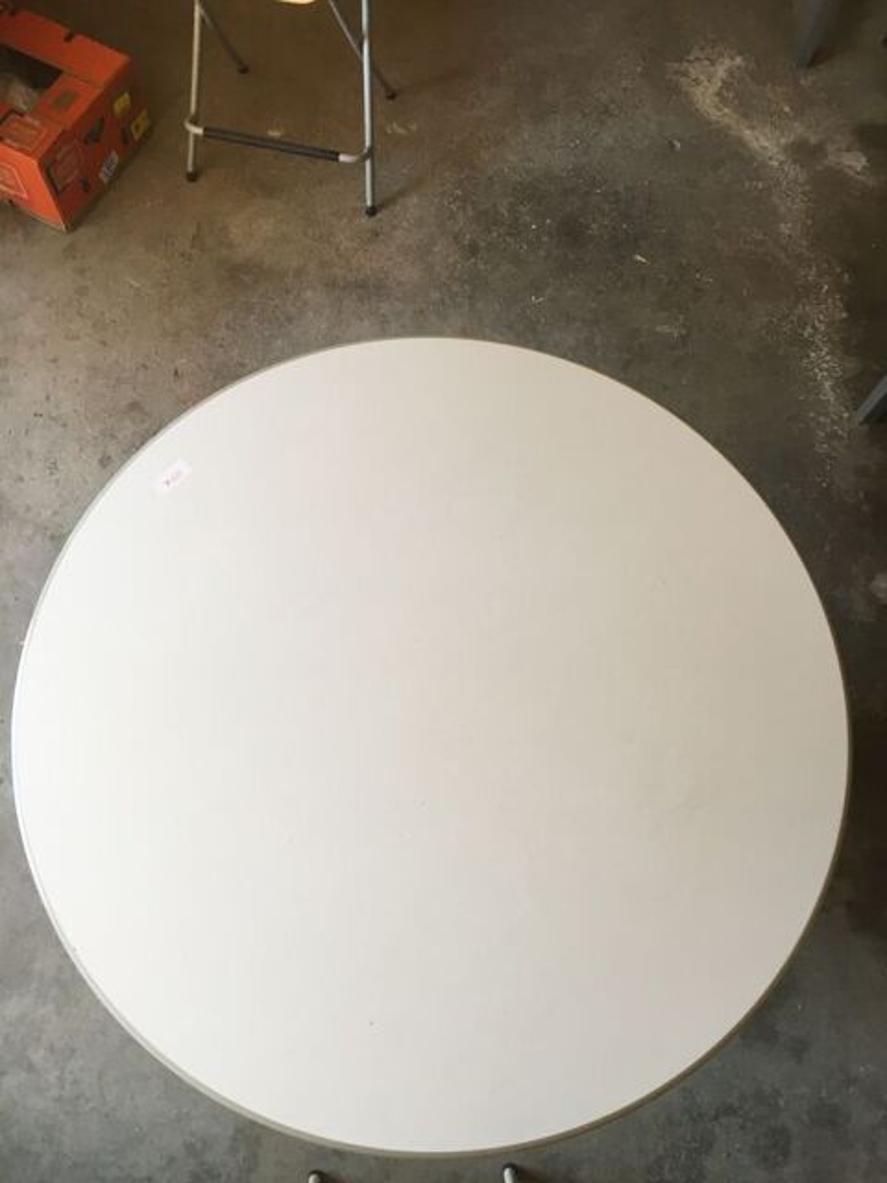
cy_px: 592
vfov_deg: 61.7
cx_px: 444
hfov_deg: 48.2
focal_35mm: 29
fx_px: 991
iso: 40
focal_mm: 4.15
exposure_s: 1/33
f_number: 2.2
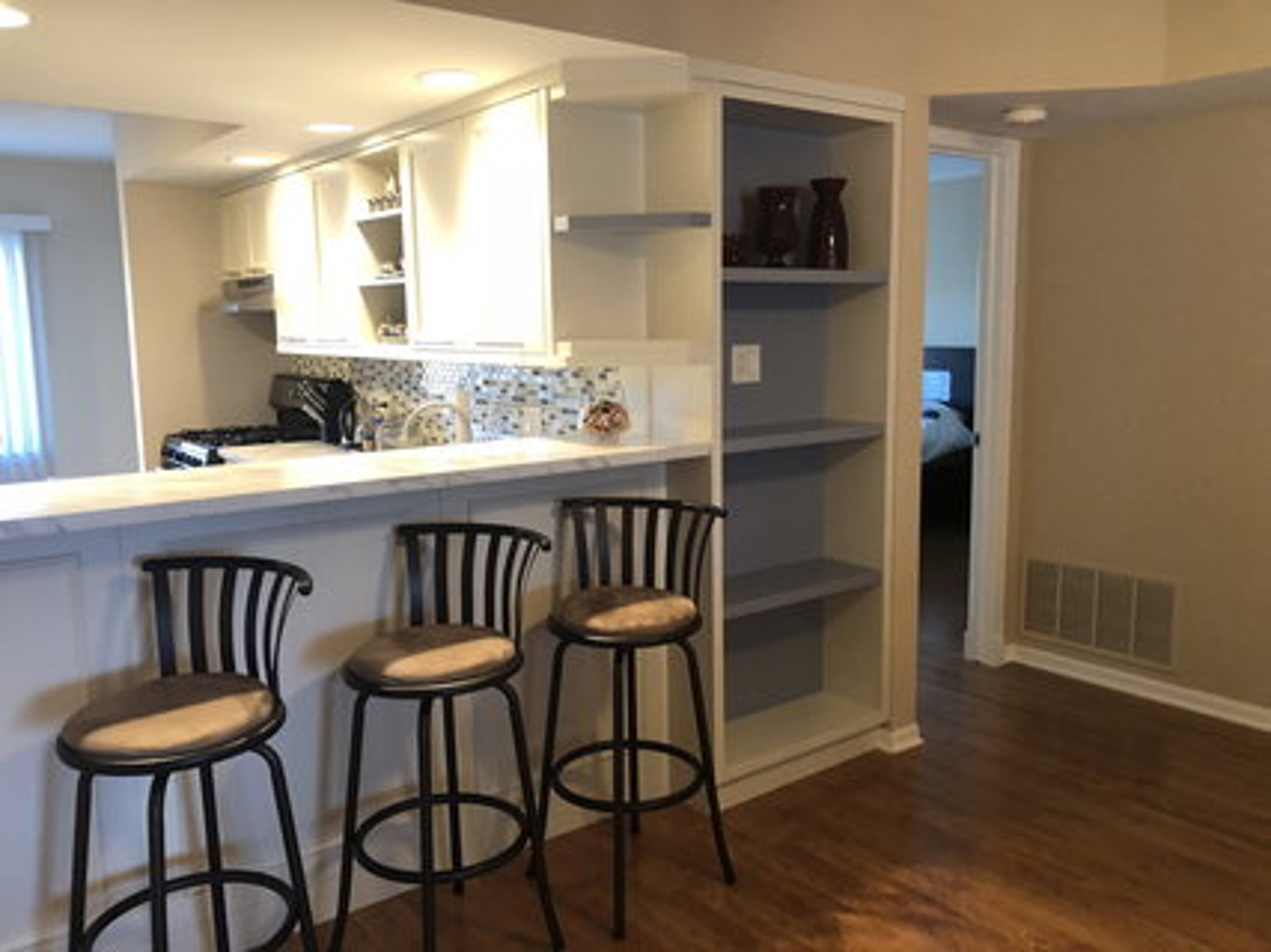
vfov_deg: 49.7
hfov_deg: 63.5
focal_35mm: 28
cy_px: 476
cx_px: 636
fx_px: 1028
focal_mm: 3.99
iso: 50
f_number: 1.8
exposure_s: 1/15
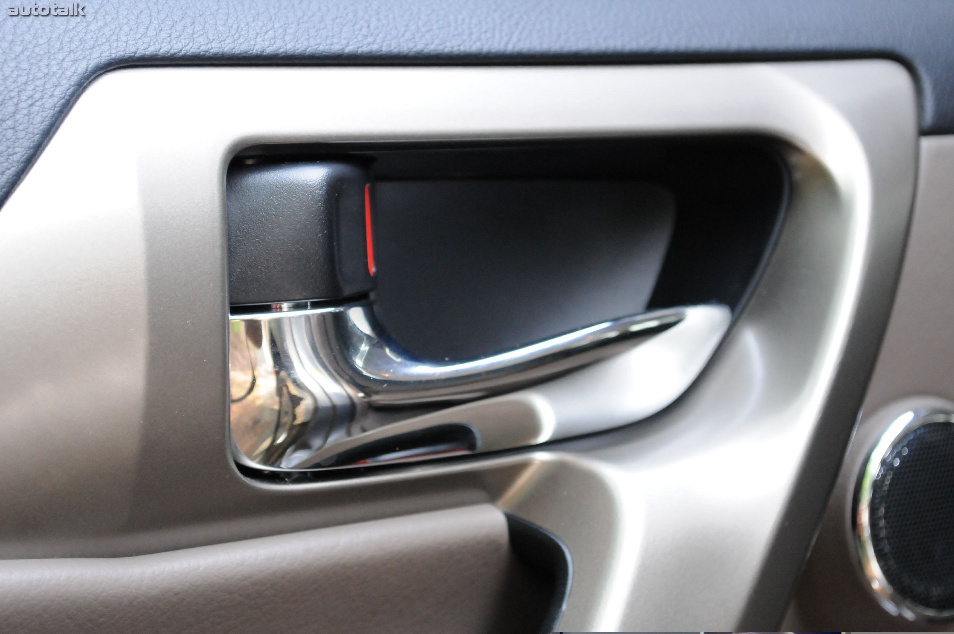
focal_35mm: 78
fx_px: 2065
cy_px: 317
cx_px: 477
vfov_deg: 17.5
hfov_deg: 26.0
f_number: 6.3
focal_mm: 52
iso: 2000
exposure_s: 1/125
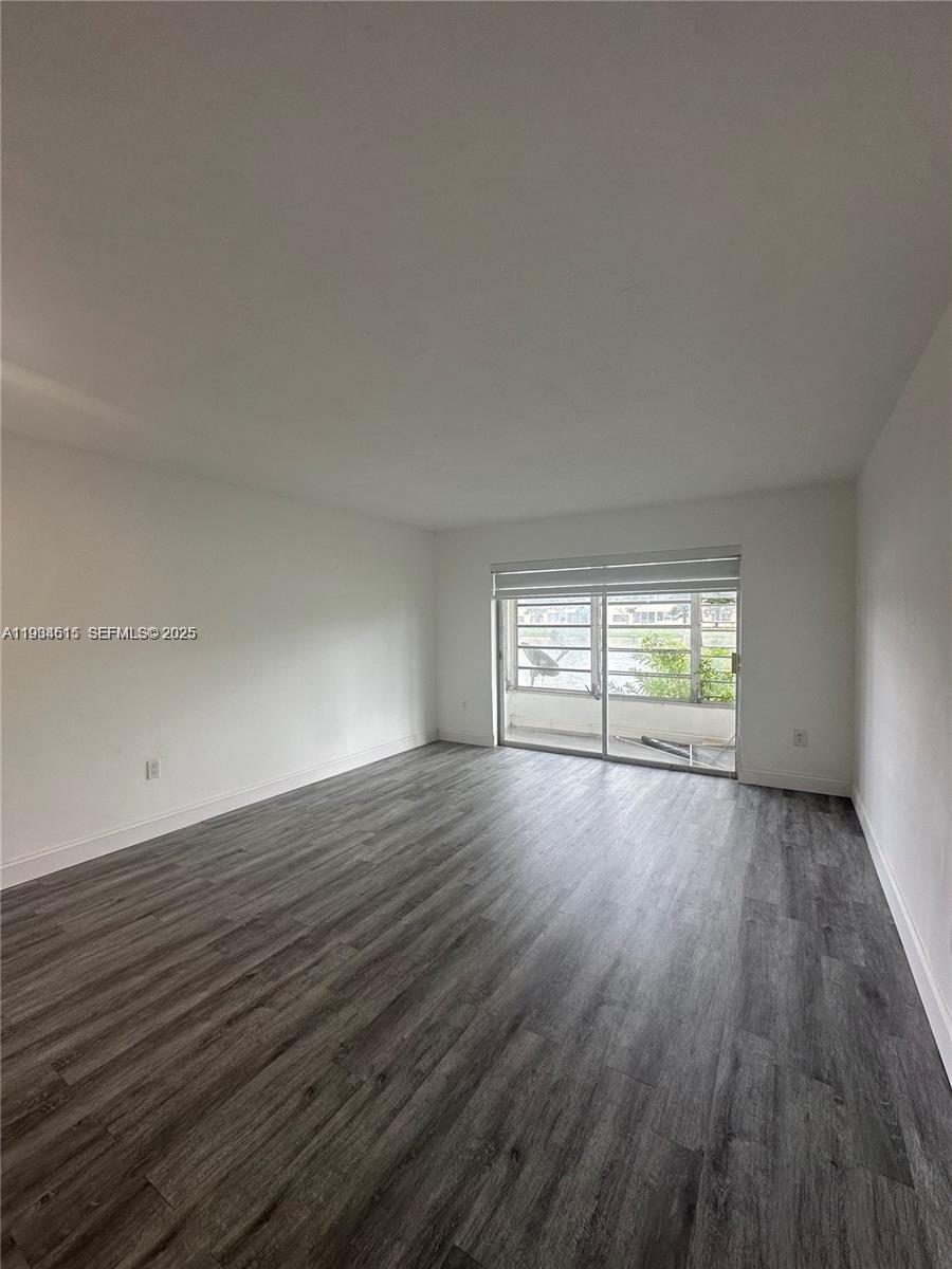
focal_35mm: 14
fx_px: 513
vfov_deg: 102.1
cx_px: 476
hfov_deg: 85.7
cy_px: 634
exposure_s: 1/120
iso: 64
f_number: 2.2
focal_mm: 2.22
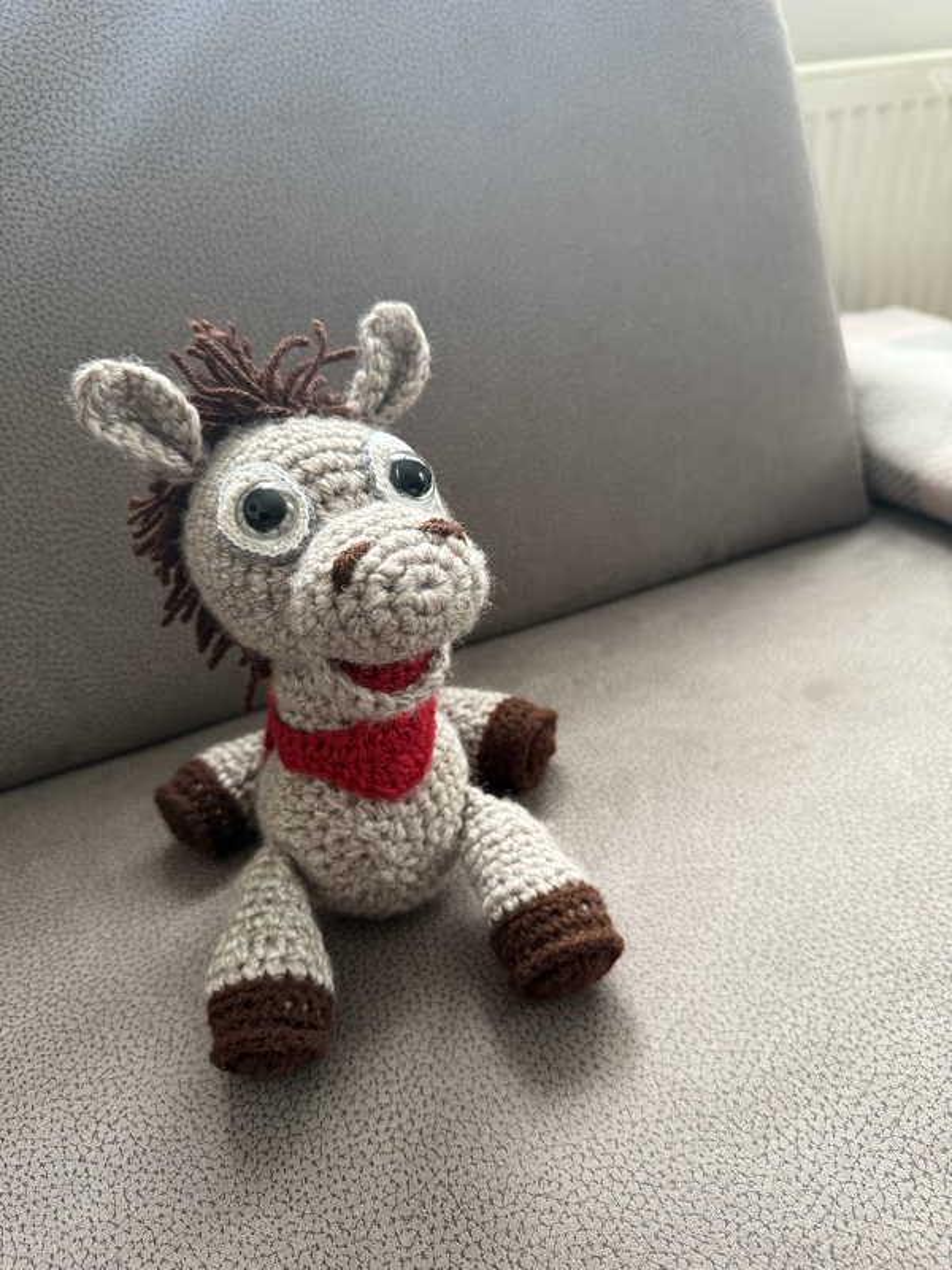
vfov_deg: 71.6
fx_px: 880
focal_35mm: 24
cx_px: 476
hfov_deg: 56.8
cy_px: 635
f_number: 1.78
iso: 320
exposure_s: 1/60
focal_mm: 6.76
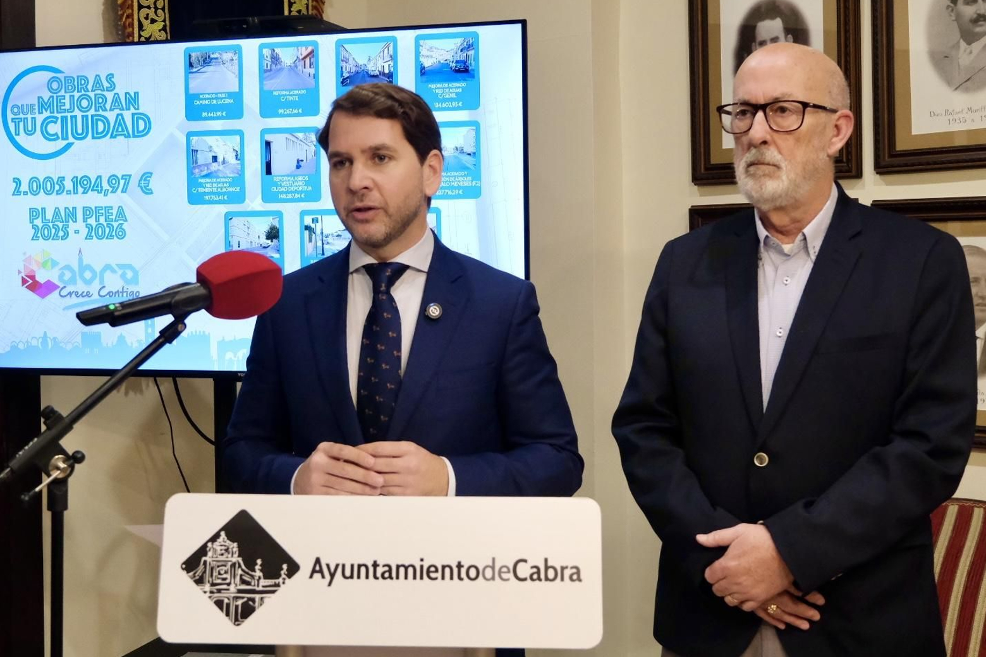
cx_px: 482
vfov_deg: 33.4
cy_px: 330
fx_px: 1095
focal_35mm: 40
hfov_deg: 48.5
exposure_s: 1/160
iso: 5000
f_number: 4
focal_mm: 26
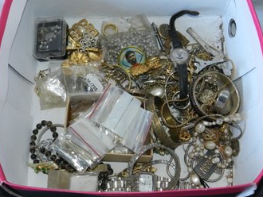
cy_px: 96
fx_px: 418
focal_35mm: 55
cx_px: 133
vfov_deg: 26.6
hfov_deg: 34.9
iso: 200
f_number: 4.4
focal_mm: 9.4
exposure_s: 1/30
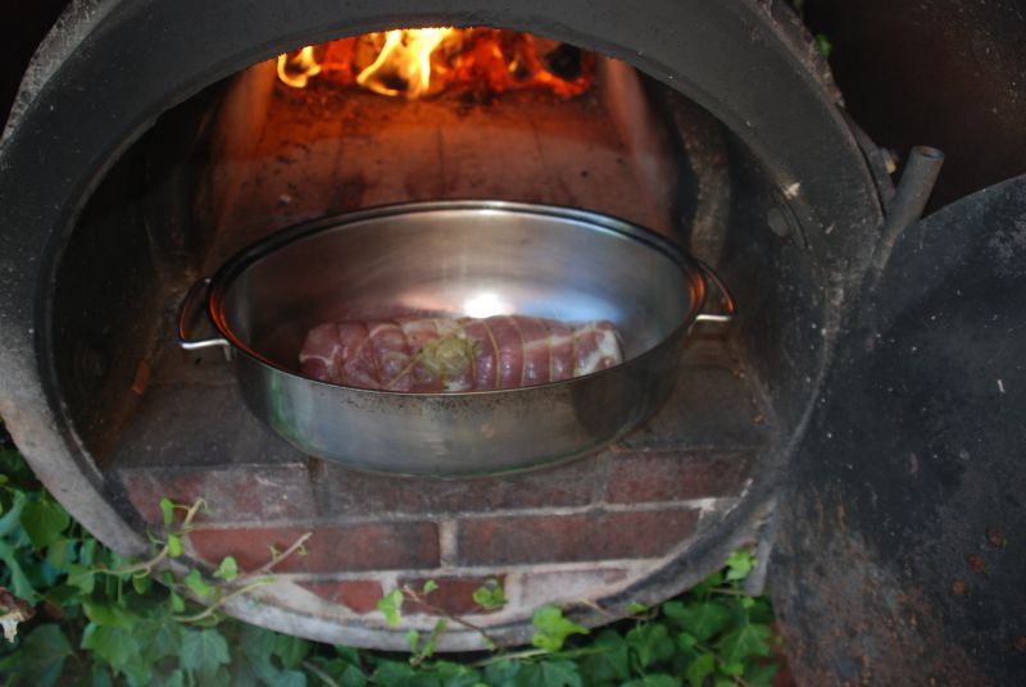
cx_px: 513
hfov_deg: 61.9
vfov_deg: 43.7
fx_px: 856
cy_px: 344
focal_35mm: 30
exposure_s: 1/125
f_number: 4
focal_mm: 20
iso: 400
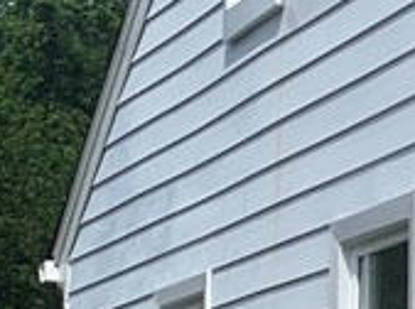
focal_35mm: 158
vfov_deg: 9.2
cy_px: 412
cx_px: 1125
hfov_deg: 10.2
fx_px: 1890
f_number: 1.8
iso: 25
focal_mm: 4.25
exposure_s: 1/3289
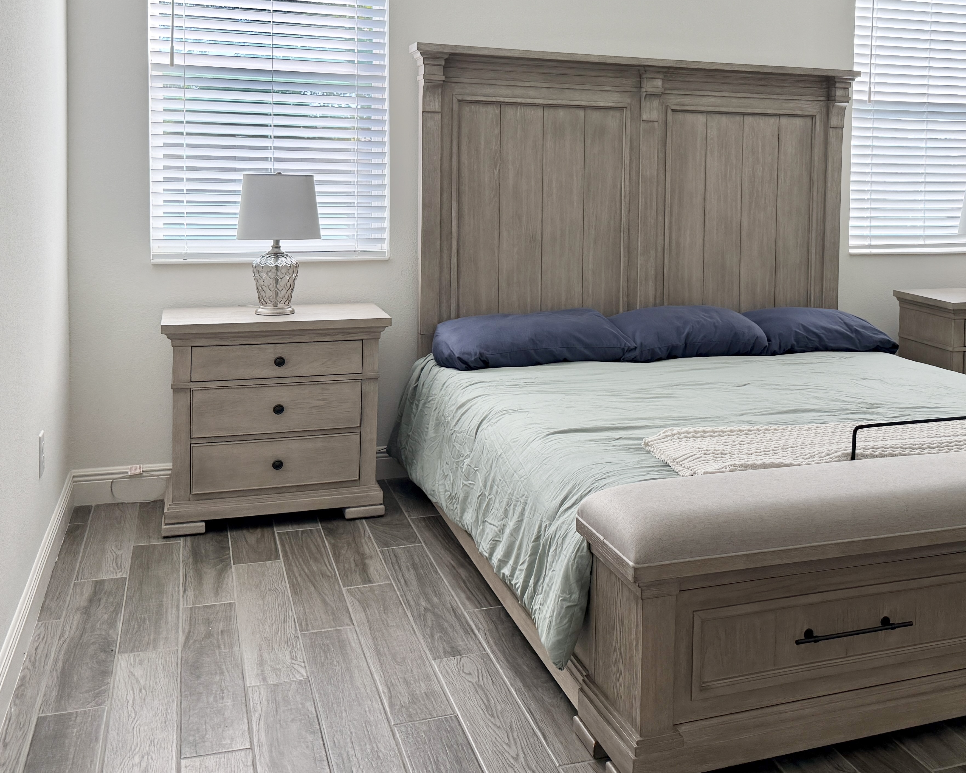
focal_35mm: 38
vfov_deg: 38.4
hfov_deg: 47.2
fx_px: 1086
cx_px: 643
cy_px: 220
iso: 100
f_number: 1.78
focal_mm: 6.76
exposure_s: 1/497
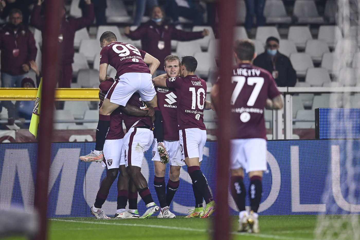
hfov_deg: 5.2
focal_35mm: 400
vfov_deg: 3.4
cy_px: 120
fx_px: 3999
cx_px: 180
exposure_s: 1/1250
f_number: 3.2
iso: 2000
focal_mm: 400
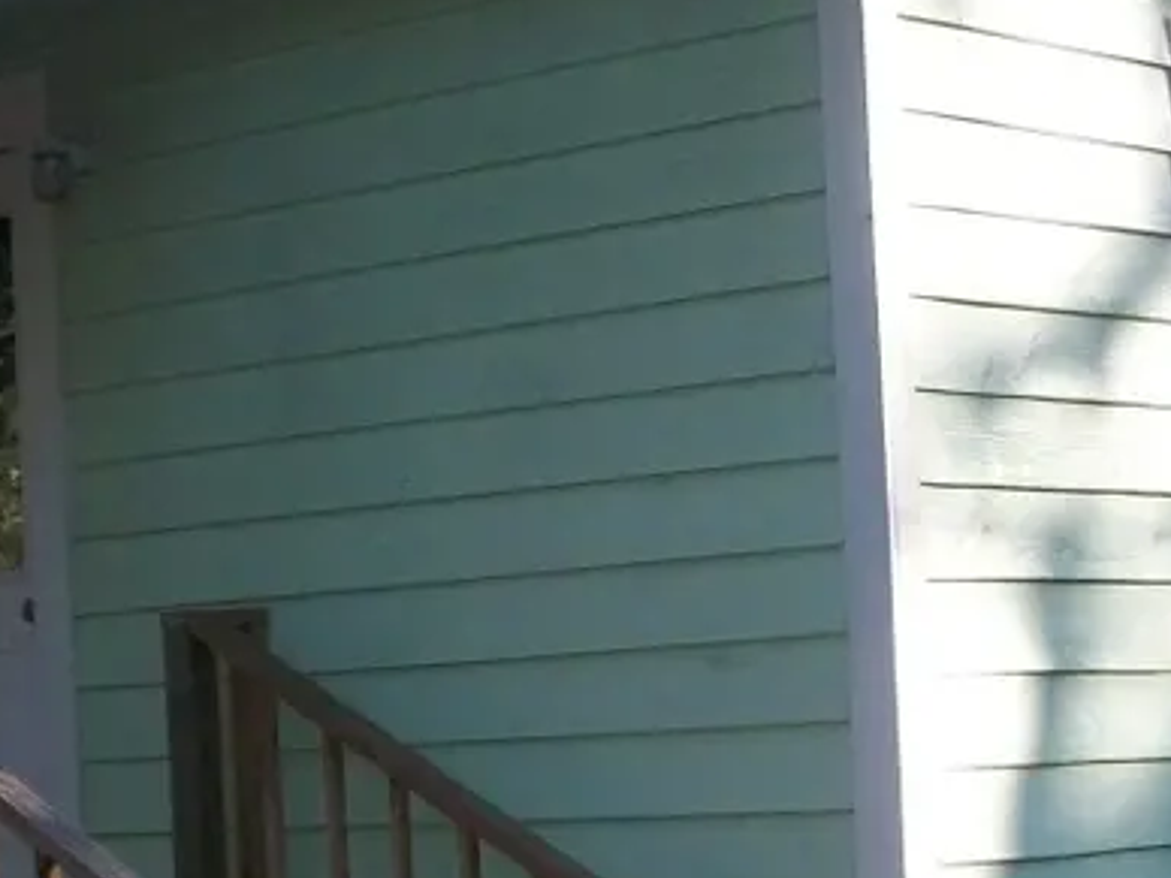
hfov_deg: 19.8
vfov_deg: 14.9
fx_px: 3349
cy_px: 616
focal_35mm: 99
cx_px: 377
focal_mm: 5.7
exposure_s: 1/320
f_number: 2.9
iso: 80
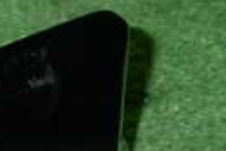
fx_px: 943
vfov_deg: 8.6
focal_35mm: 150
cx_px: -153
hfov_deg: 12.7
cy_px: 326
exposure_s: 1/30
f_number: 7.1
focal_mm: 5.79
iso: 400
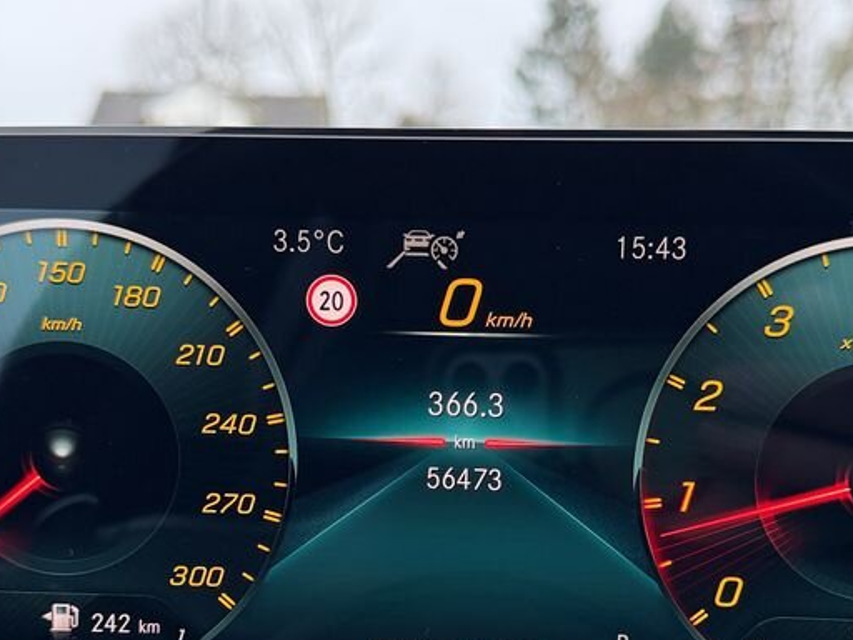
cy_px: 452
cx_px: 458
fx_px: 1183
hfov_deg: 39.6
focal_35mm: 48
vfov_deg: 29.9
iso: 200
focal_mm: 6.76
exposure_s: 1/73
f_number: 1.78
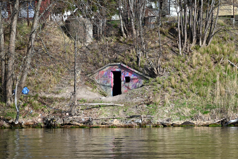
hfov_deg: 7.9
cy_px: 80
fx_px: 1719
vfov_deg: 5.3
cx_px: 119
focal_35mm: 260
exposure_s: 1/1000
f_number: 5.6
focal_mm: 260
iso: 360
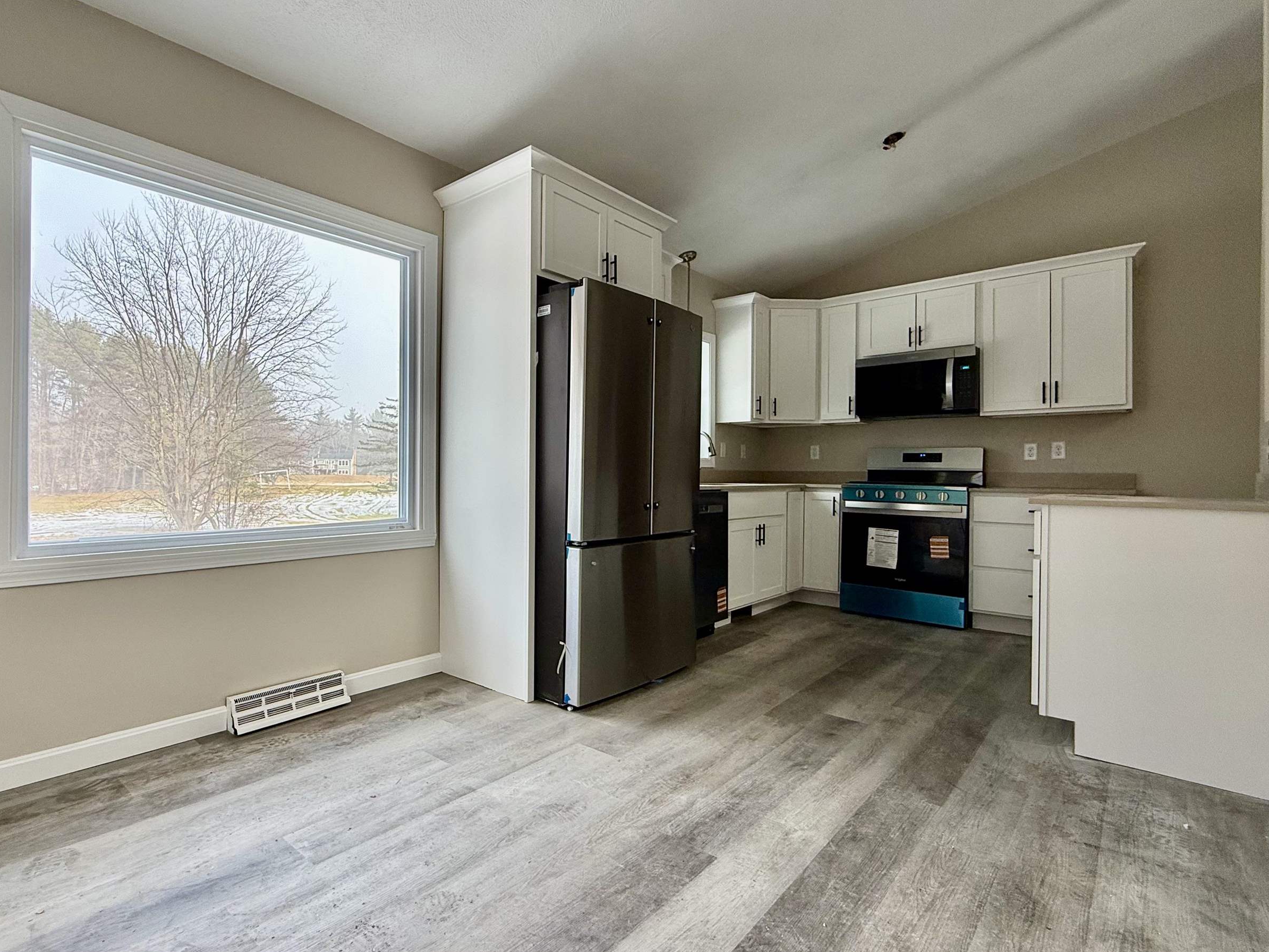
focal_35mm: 18
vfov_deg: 71.6
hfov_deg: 87.4
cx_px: 558
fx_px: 660
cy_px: 475
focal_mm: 2.22
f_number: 2.2
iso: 64
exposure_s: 1/105
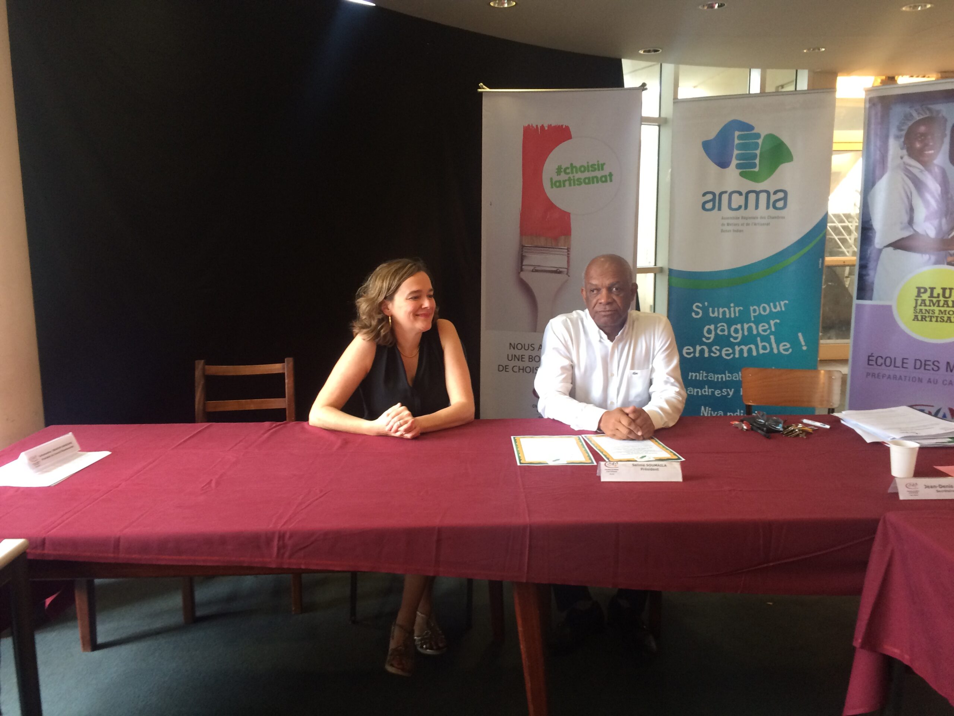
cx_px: 477
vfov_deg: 48.2
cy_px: 358
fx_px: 799
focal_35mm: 29
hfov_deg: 61.7
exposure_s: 1/33
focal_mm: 4.15
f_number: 2.2
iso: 160
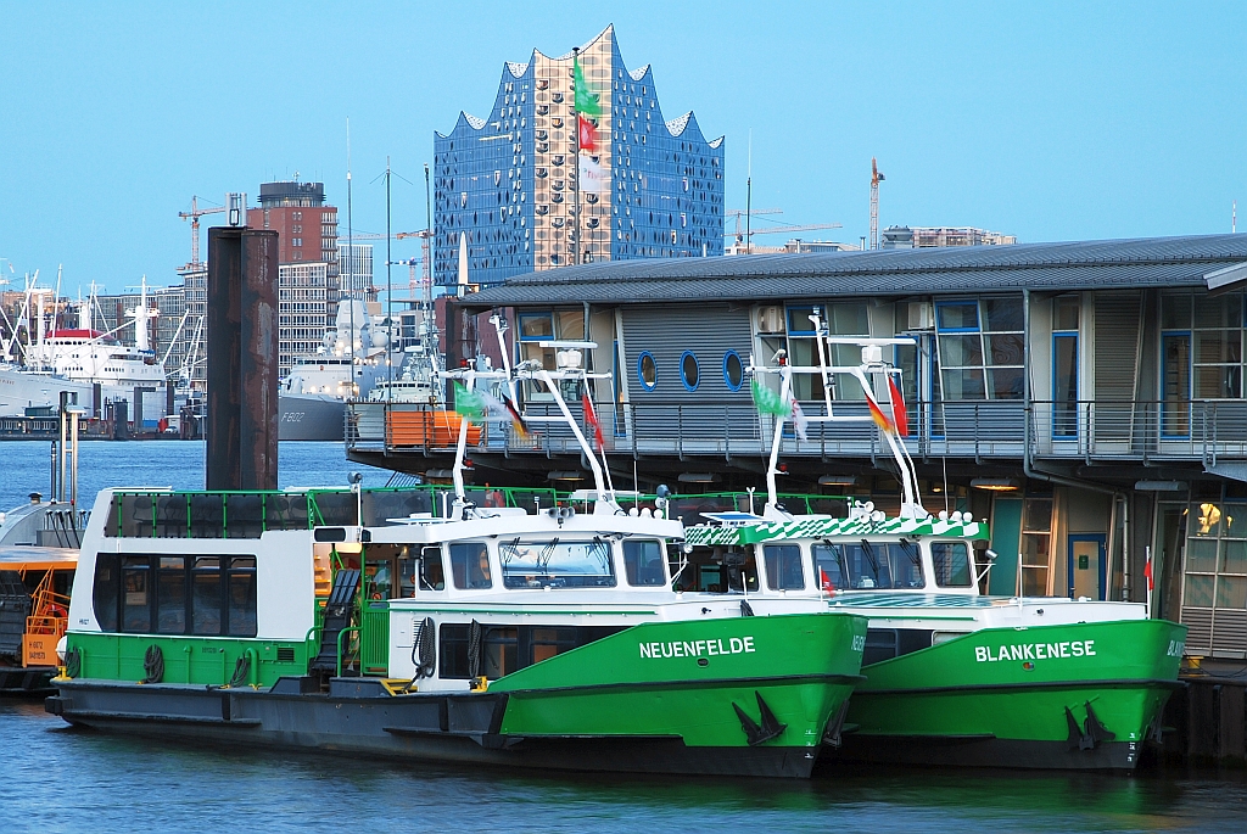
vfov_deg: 9.2
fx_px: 5201
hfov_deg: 13.7
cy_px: 417
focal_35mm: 150
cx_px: 624
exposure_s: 1/1.6
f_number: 5.6
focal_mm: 100
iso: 100
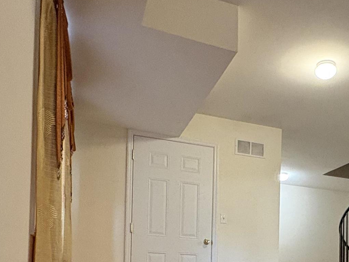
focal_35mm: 42
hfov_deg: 43.7
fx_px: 423
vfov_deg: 30.8
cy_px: 285
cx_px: 252
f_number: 2.2
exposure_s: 1/60
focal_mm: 2.22
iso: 500
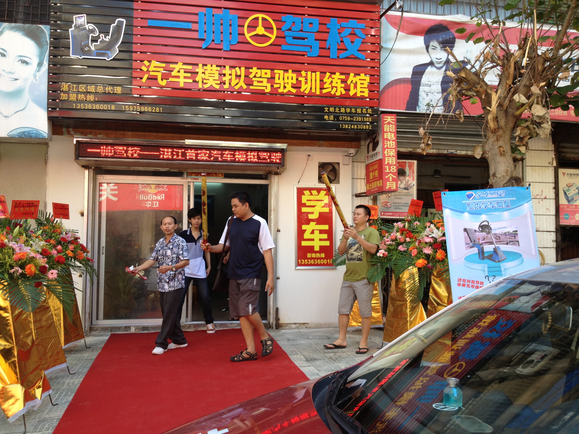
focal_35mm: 35
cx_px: 290
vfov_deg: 40.7
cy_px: 217
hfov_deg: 52.6
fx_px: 585
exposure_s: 1/188
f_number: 2.4
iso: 50
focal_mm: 4.28
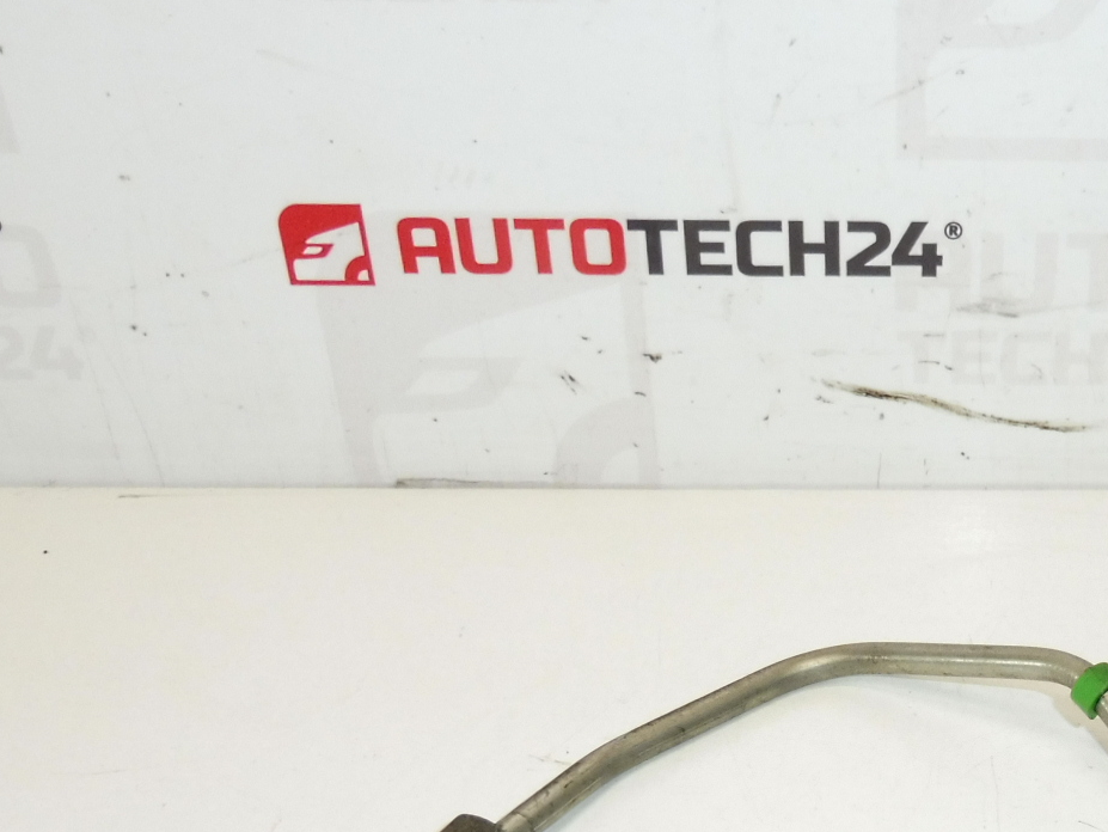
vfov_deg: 26.7
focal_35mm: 53
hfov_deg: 34.6
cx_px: 948
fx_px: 1697
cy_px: 741
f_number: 3.5
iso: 200
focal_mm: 4.3
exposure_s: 1/160
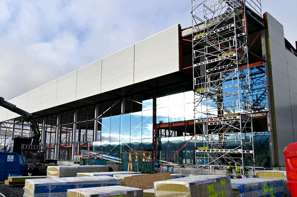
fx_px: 272
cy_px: 112
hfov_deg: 56.5
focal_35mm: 33
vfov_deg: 39.8
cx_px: 110
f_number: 7.1
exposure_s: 1/400
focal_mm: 24
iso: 100
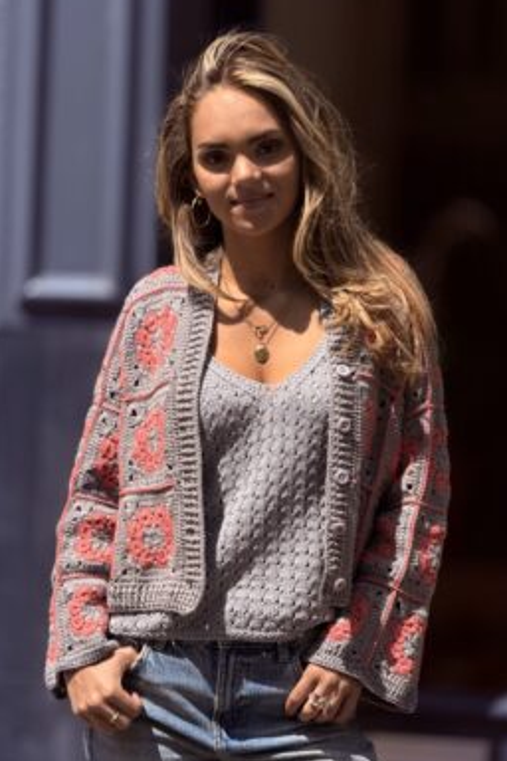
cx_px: 226
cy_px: 373
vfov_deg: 15.8
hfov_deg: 10.5
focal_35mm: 130
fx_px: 2746
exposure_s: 1/2212
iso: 50
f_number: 2.8
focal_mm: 15.66
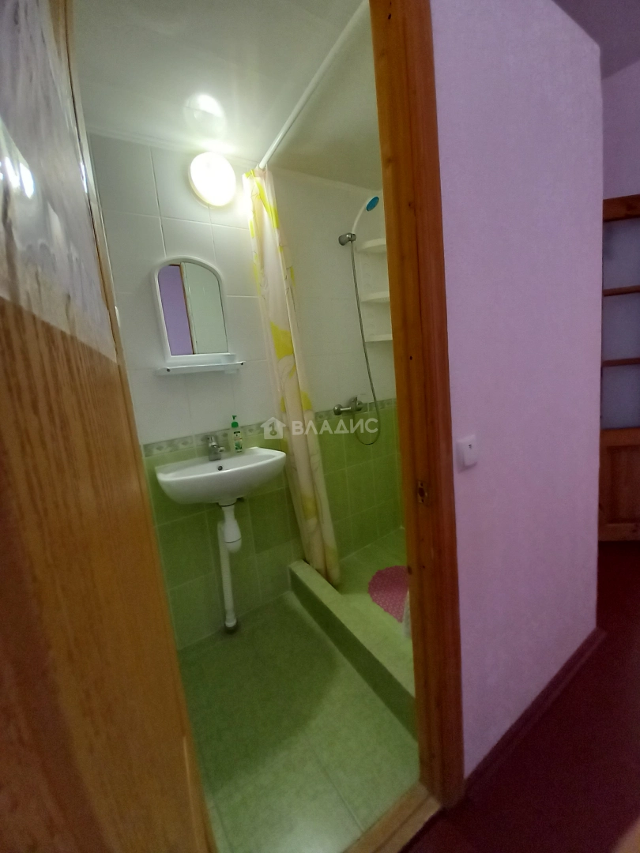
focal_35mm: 13
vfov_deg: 106.2
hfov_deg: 89.9
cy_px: 426
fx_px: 320
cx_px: 320
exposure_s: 1/33
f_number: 2.2
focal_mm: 1.13
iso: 160
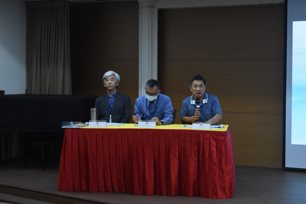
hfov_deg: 24.6
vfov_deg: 16.6
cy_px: 102
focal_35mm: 82
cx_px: 153
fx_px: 701
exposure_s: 1/40
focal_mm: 55
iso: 1600
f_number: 5.6
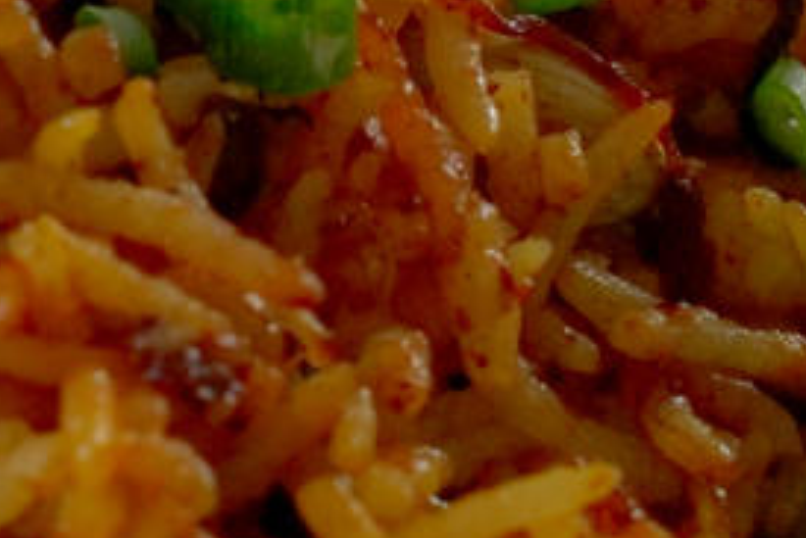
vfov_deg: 4.9
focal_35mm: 280
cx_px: -824
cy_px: -9
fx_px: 6272
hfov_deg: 7.1
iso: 4000
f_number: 10
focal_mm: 40
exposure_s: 1/125
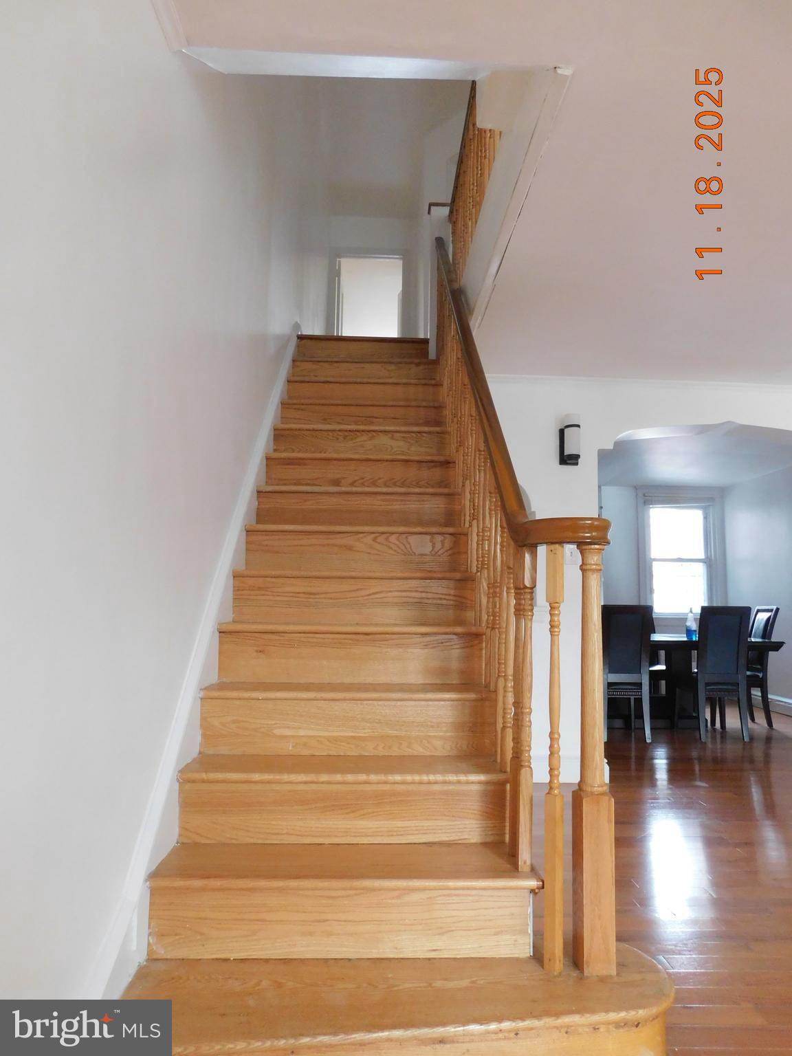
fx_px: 702
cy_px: 528
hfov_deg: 58.9
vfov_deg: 73.9
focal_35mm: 23
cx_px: 396
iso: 400
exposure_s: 1/20
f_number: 3
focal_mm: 4
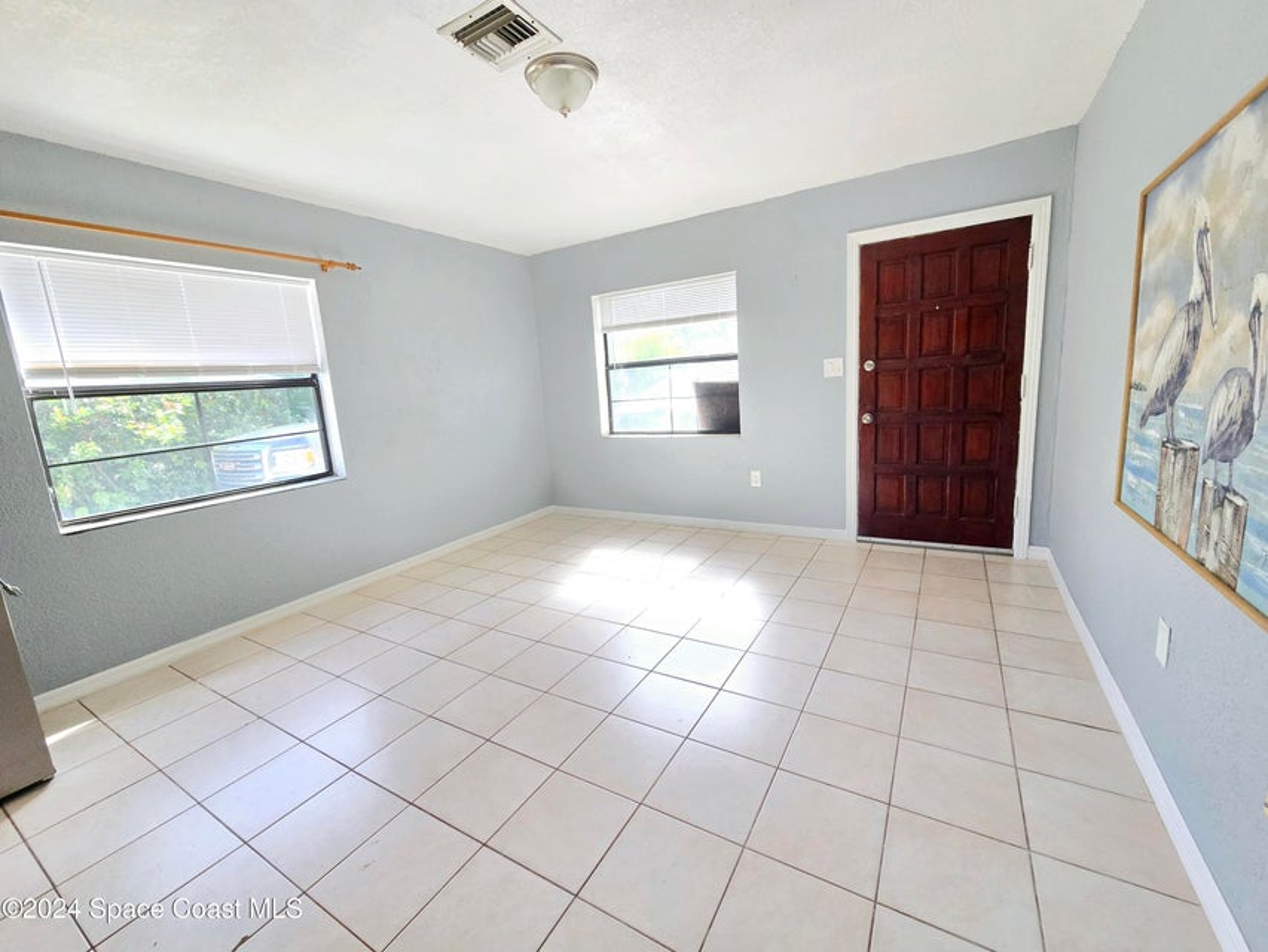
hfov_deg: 106.2
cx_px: 634
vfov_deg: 89.9
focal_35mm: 13
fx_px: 476
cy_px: 476
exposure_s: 1/370
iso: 160
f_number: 2.2
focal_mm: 2.2
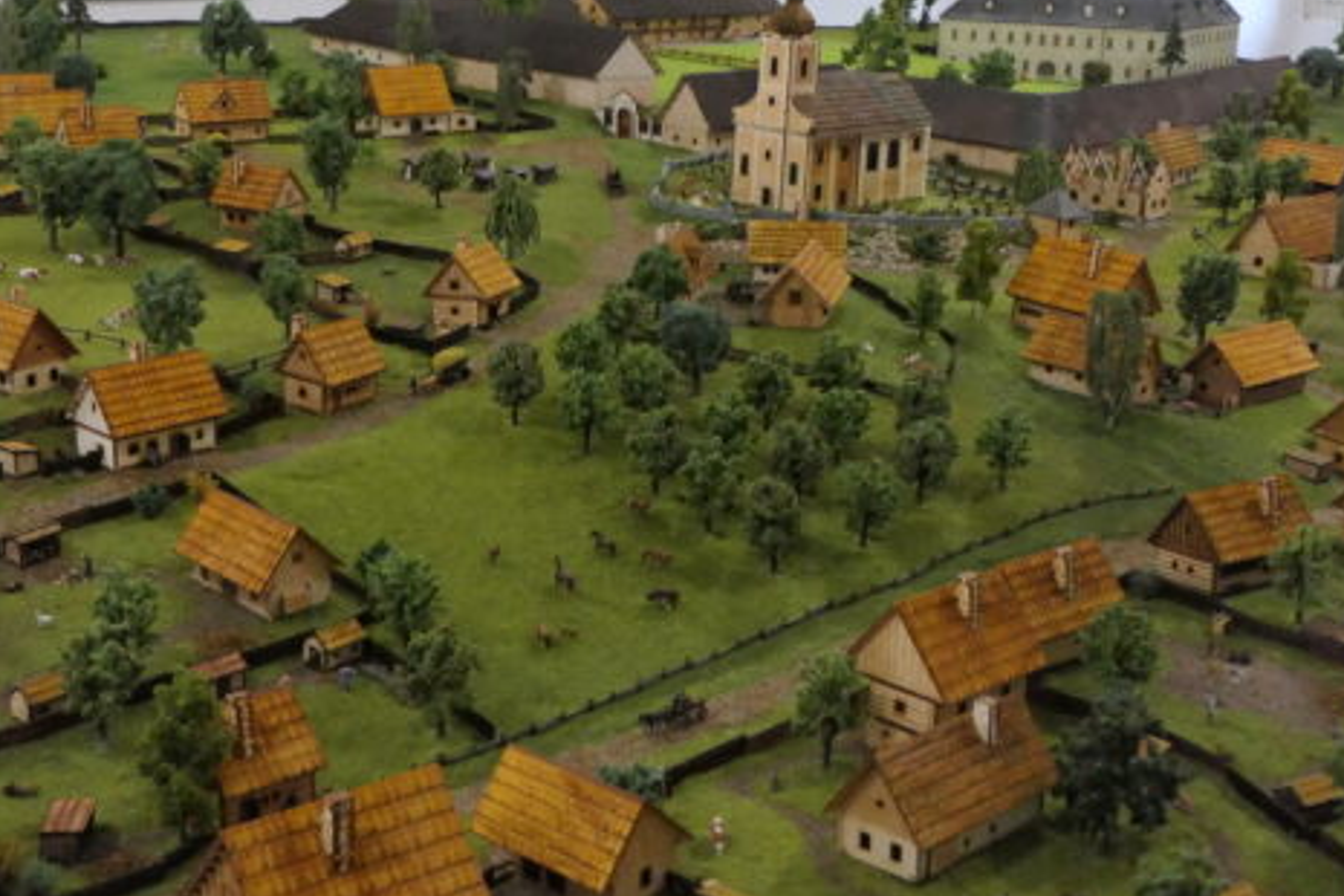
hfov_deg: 40.1
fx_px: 1829
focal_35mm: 49
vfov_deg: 27.5
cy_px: 410
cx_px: 526
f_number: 3.2
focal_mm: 12.2
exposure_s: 1/100
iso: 3200
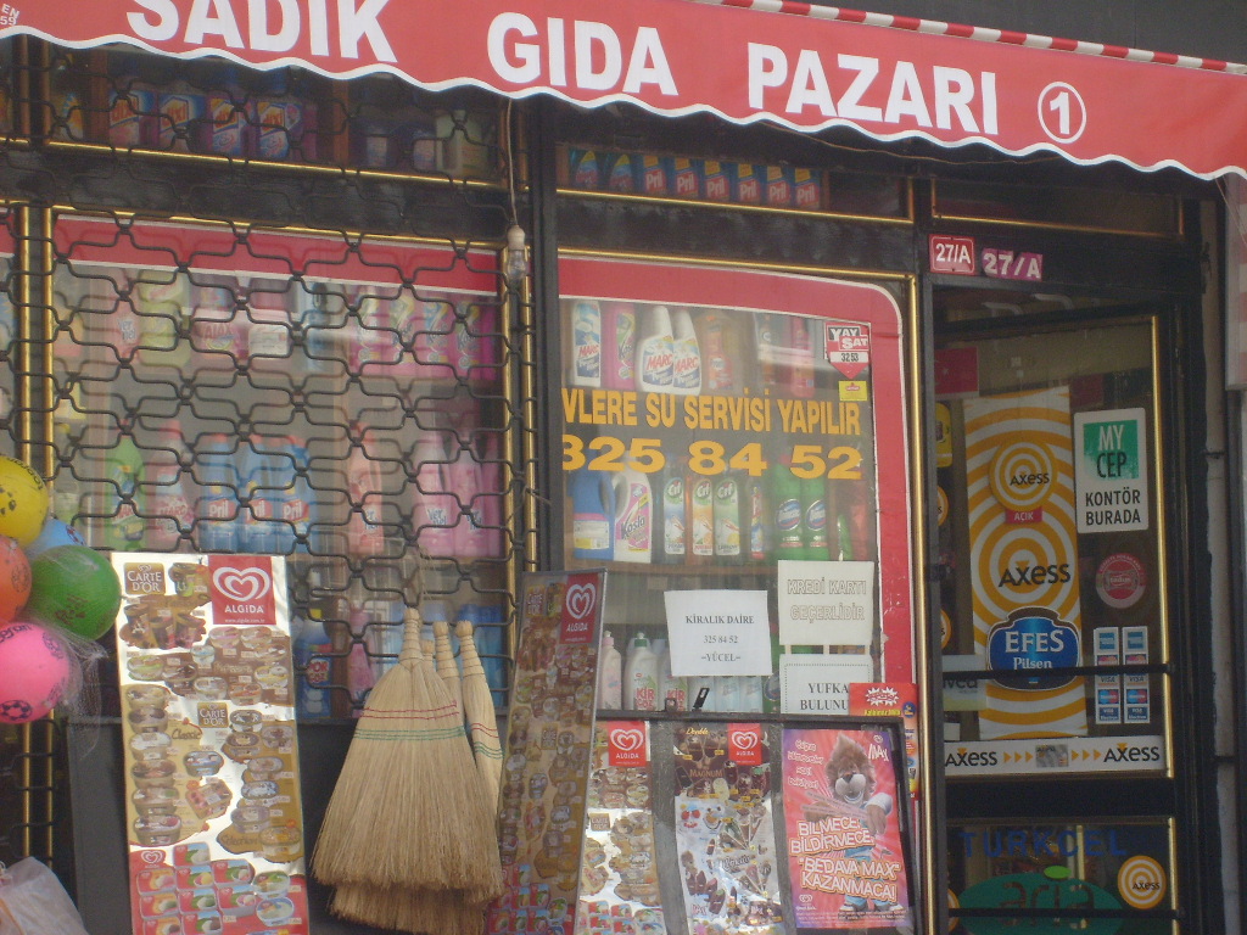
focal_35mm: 106
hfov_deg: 18.5
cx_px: 624
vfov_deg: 14.0
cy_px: 468
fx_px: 3819
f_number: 4.9
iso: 100
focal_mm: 17.4
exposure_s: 1/180
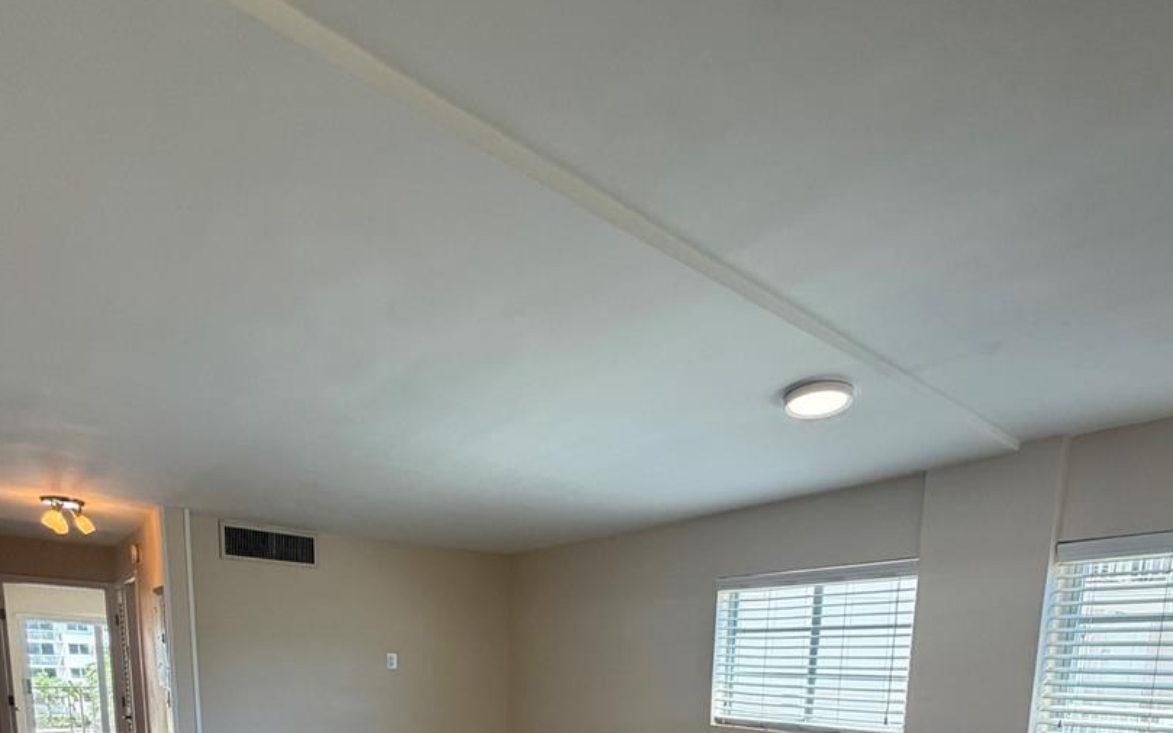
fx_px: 703
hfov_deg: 79.6
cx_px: 599
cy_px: 781
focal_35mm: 22
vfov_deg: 44.1
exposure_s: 1/120
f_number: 2.2
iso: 125
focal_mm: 2.22
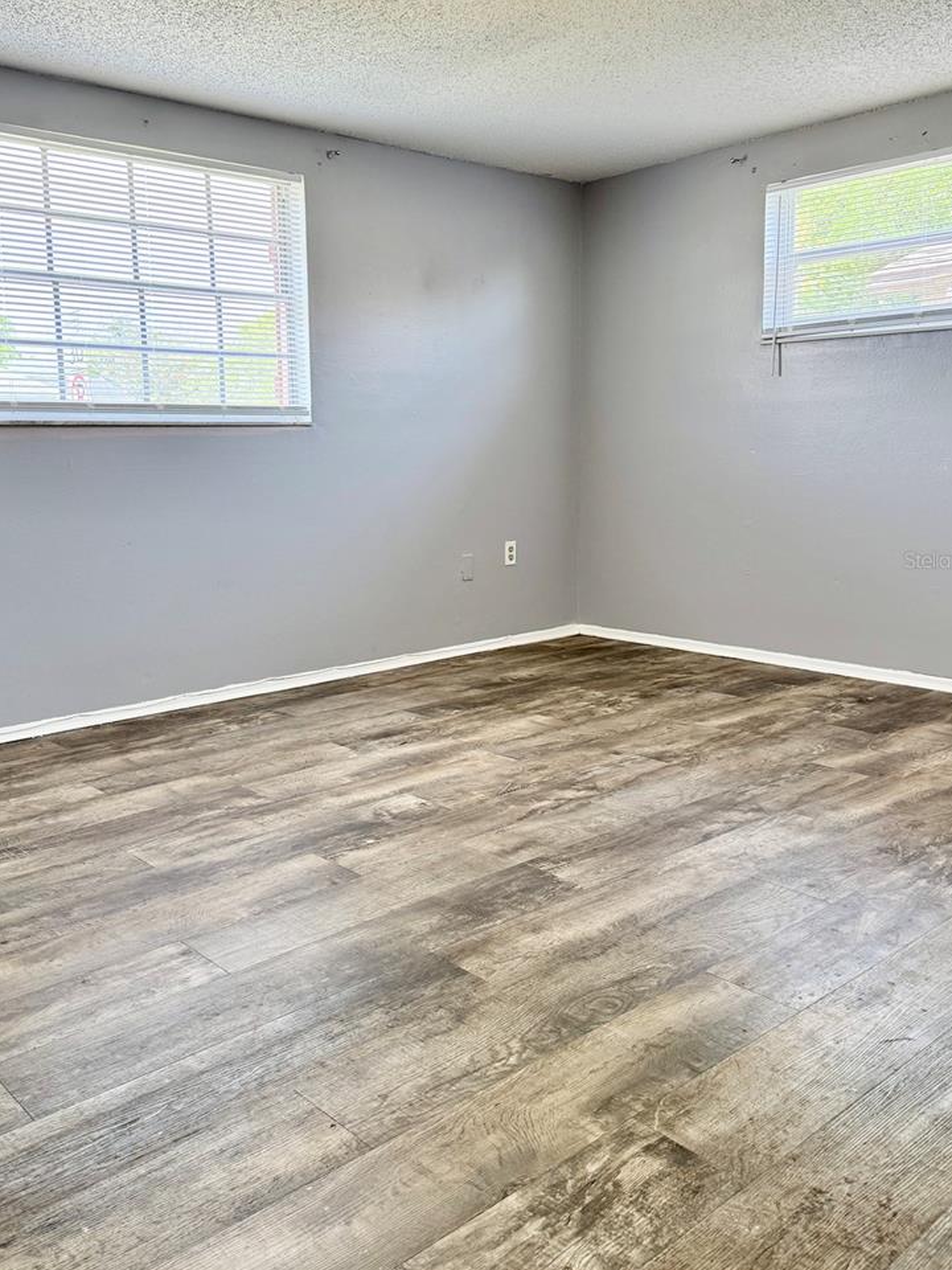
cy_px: 560
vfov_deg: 59.8
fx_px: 1100
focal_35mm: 30
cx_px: 403
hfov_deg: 46.6
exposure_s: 1/160
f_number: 1.78
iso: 100
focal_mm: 6.76
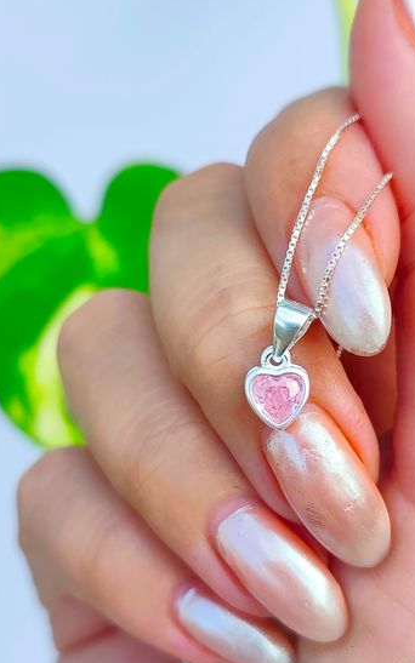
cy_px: 365
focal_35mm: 57
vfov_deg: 35.6
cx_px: 248
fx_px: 1031
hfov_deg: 22.7
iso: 50
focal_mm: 6.19
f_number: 1.65
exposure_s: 1/208
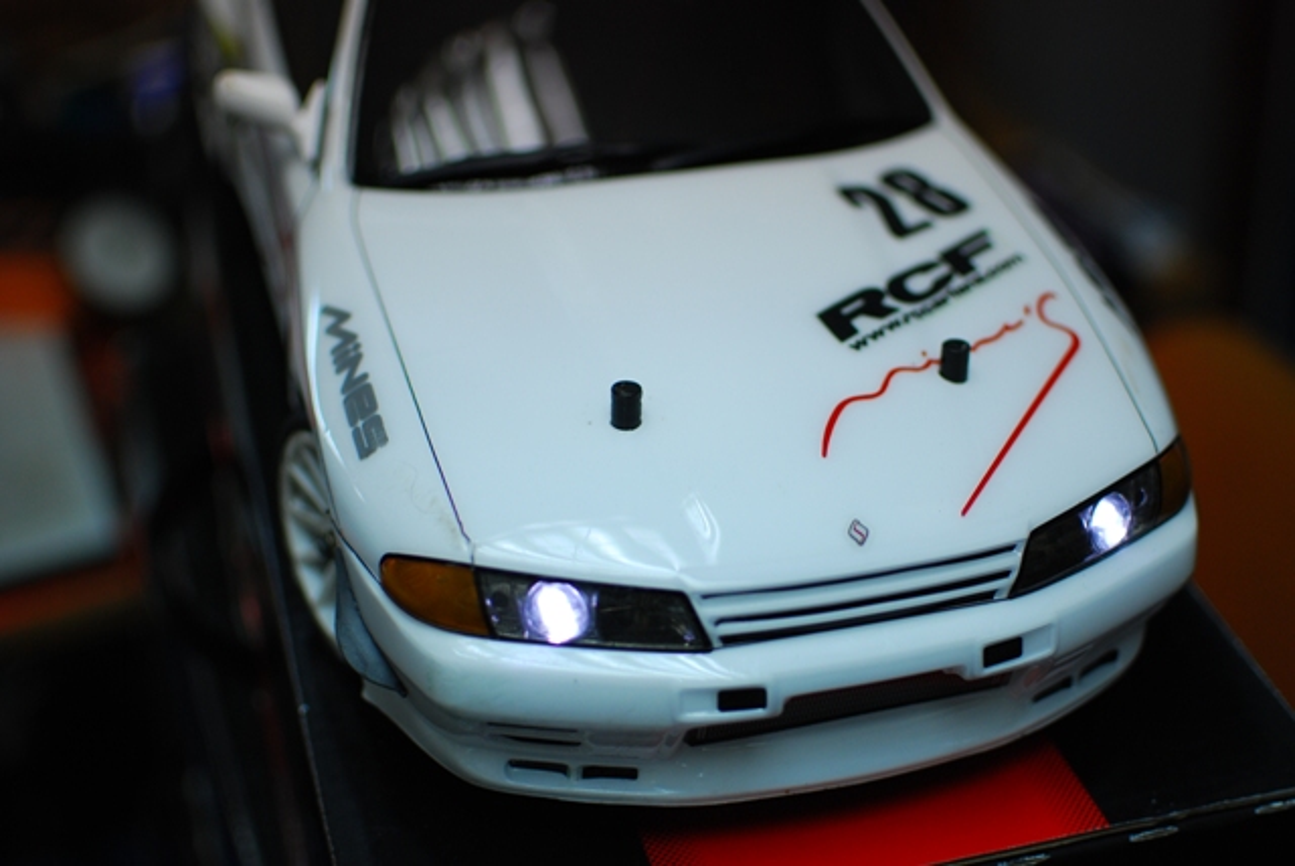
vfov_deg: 25.8
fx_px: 1890
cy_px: 433
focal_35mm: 52
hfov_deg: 37.8
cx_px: 648
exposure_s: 1/320
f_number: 1.8
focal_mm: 35
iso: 200
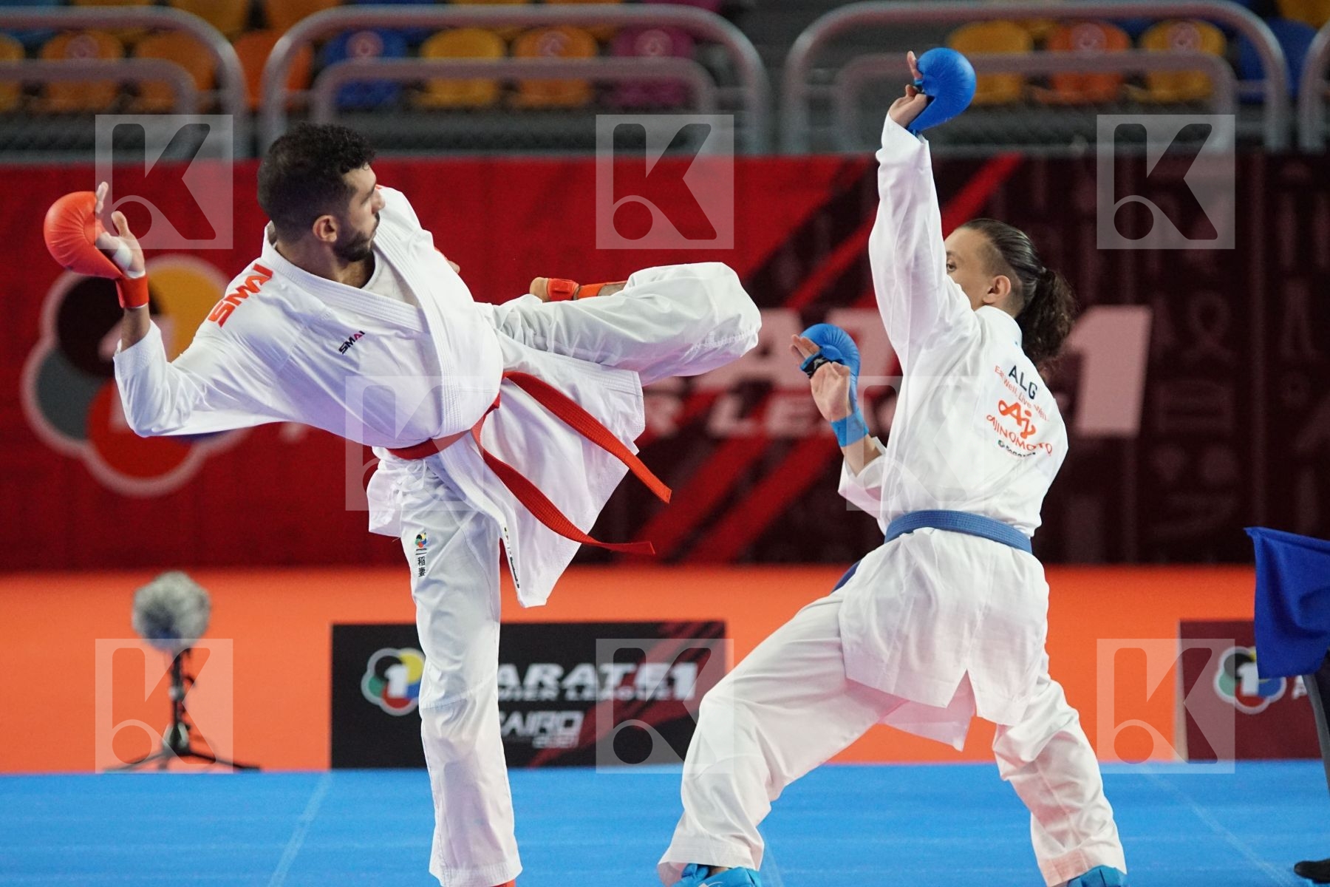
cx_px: 665
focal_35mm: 225
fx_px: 8312
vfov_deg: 6.1
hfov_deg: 9.1
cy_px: 444
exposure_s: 1/2000
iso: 3200
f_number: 2.8
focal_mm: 150
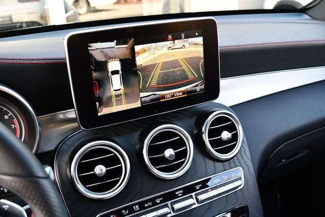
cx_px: 162
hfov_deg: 53.1
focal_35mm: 36
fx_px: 325
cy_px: 108
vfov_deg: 36.9
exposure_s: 1/250
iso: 800
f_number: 3.5
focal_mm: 18
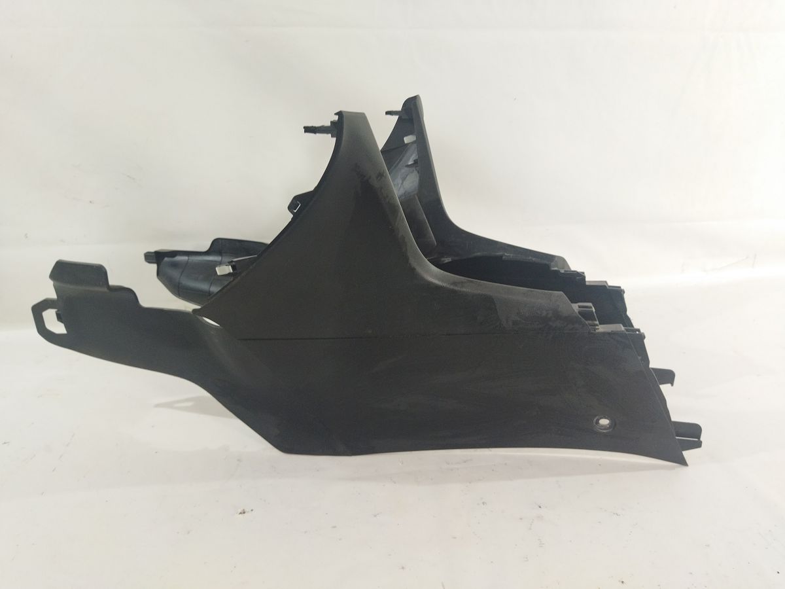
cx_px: 392
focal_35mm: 27
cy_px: 294
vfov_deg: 51.4
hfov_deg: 65.3
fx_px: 612
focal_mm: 4.71
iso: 142
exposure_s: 1/50
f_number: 1.79
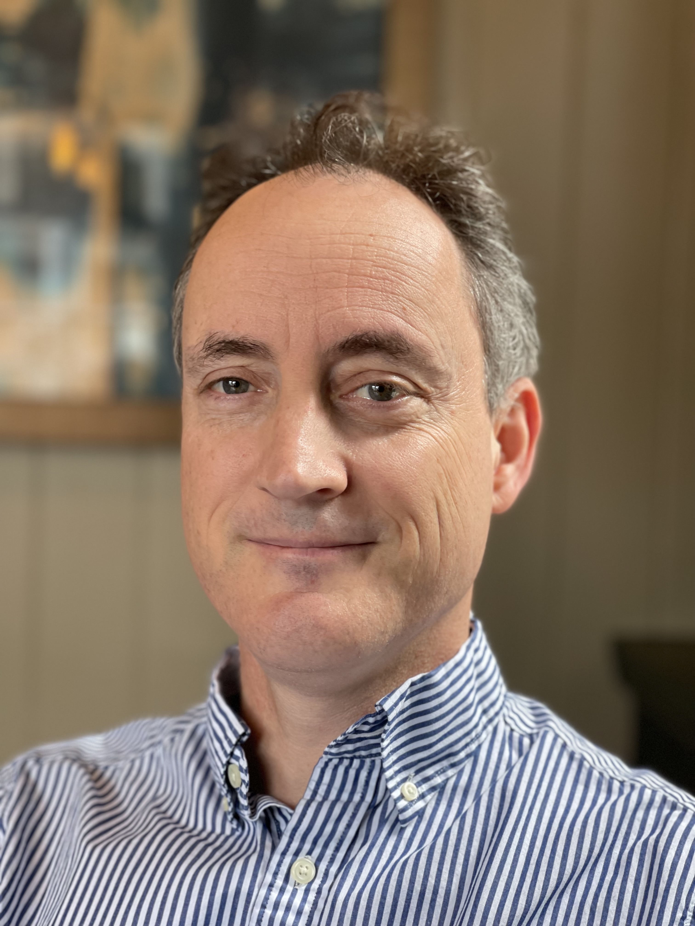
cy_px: 463
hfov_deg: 22.9
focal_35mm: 64
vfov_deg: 30.3
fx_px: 1713
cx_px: 348
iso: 125
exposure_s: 1/100
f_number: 2.2
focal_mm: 7.5
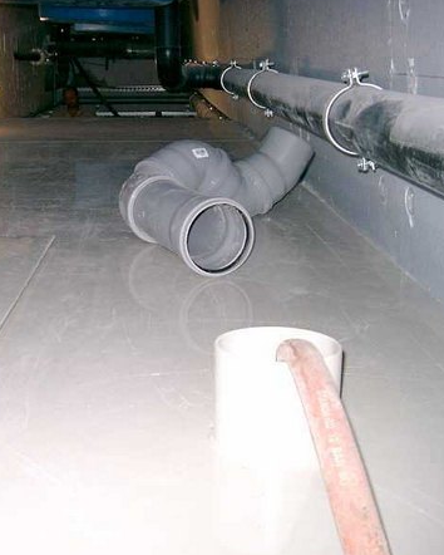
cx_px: 84
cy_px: 279
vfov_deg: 38.0
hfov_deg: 30.1
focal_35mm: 49
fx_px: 804
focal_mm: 7.6
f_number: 2.6
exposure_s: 1/60
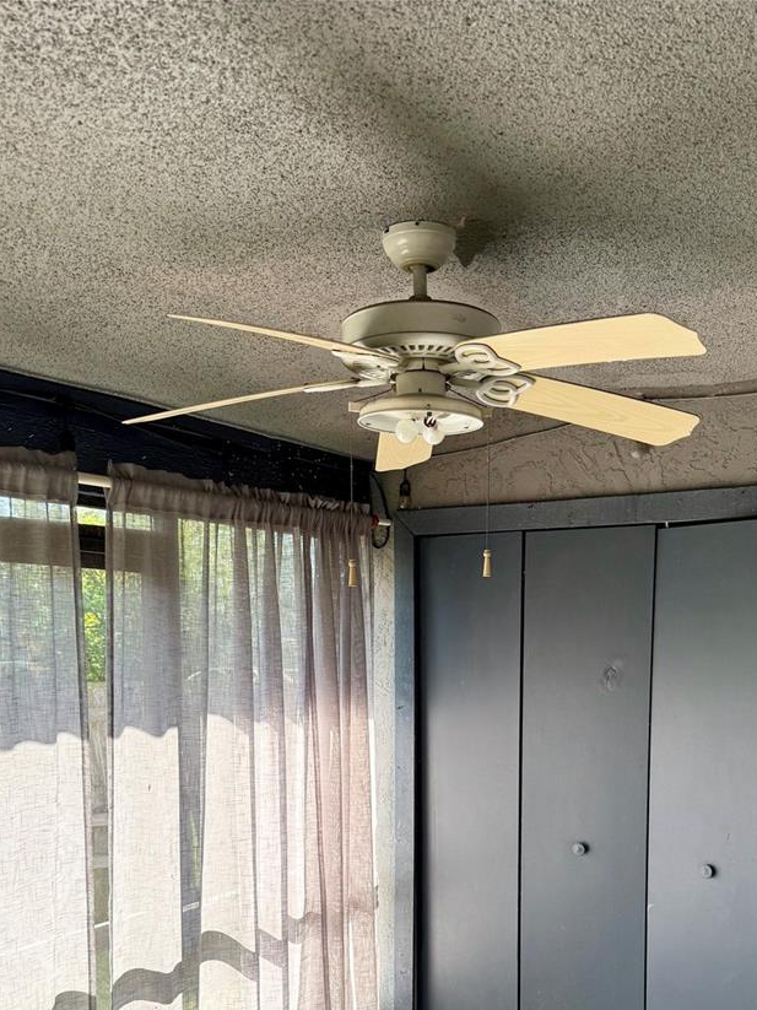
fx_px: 1021
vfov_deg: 50.8
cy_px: 735
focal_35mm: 35
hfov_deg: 40.6
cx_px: 421
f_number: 1.78
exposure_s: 1/278
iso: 100
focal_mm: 6.76
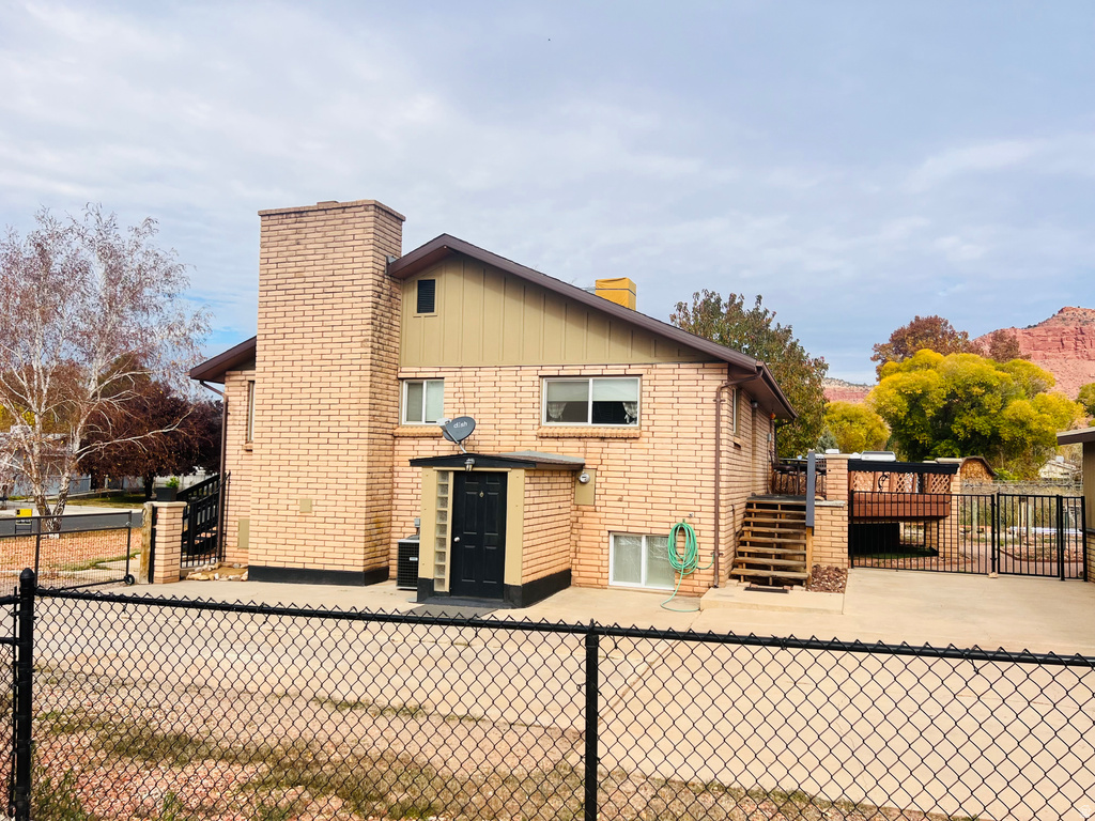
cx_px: 548
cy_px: 410
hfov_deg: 67.3
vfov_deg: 53.1
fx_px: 822
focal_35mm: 26
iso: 50
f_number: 1.5
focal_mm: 5.7
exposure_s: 1/5882
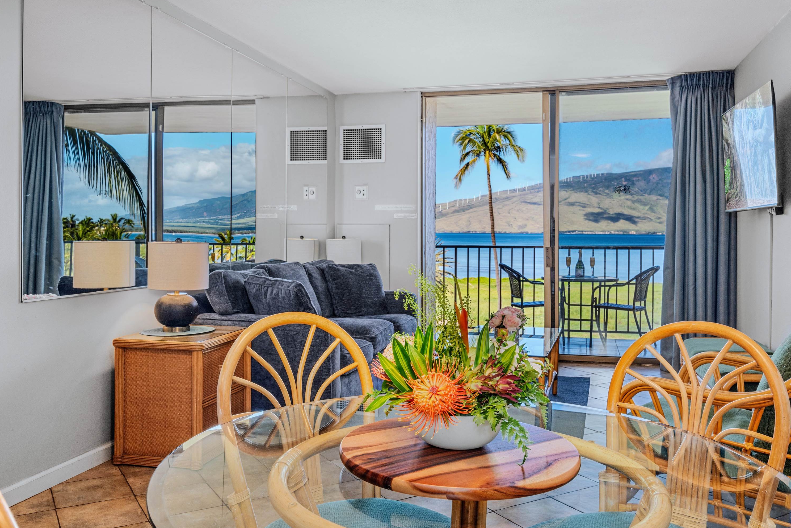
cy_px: 265
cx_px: 403
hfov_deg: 58.7
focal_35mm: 32
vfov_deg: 41.1
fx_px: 703
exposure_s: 1/13
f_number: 13
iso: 320
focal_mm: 31
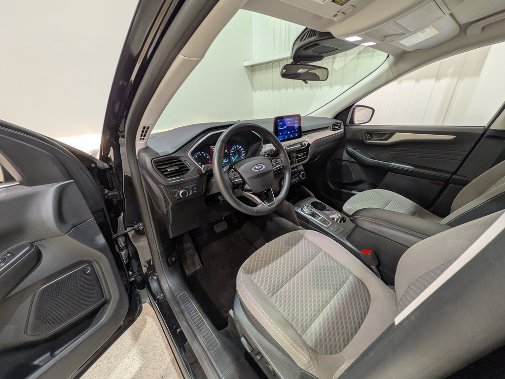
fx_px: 204
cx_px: 252
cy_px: 190
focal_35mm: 14
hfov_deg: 102.1
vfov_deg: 85.7
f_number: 2.2
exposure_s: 1/33.3
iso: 59
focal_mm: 1.83
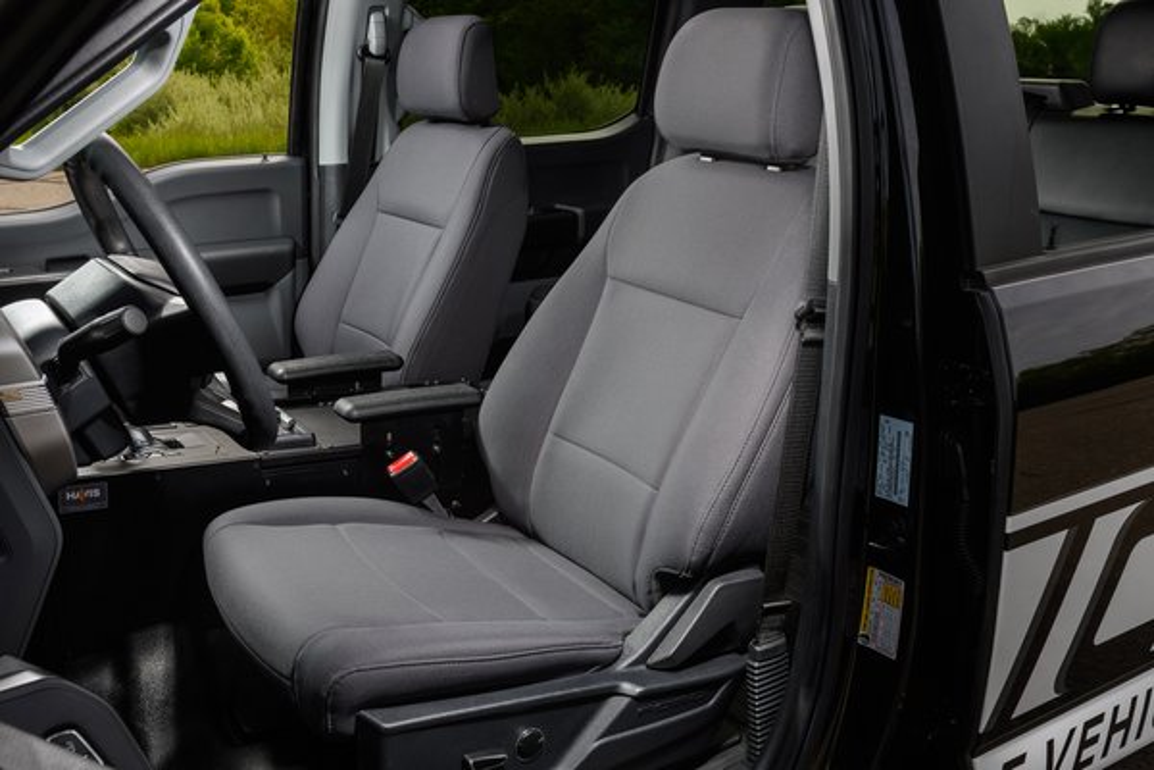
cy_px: 385
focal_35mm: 36
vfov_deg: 36.9
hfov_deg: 53.1
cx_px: 577
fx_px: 1154
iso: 100
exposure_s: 1/200
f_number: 8
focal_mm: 24
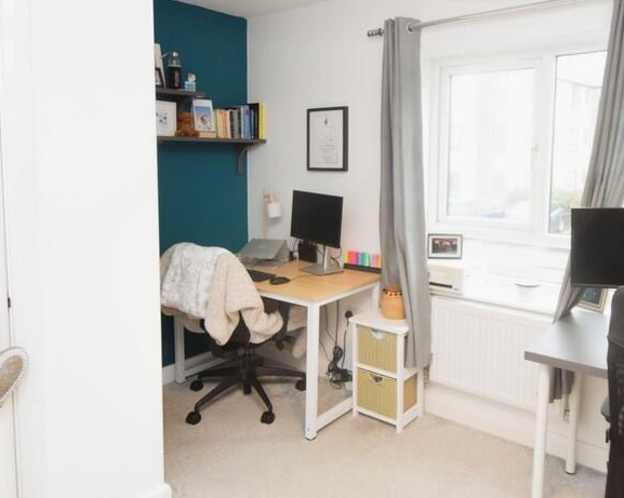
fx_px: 461
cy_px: 289
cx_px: 412
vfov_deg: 56.5
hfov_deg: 66.4
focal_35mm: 25
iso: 1100
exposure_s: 1/60
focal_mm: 10
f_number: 3.5
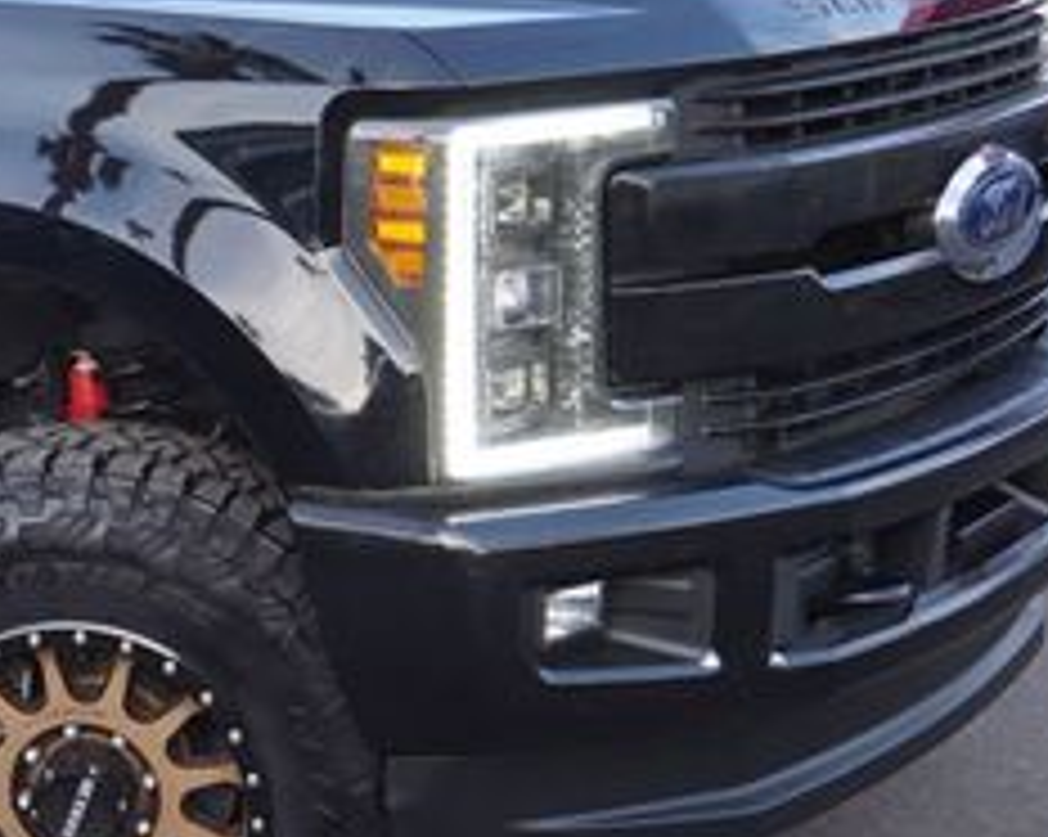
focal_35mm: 81
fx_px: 2519
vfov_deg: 18.8
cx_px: -180
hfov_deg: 21.9
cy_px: 328
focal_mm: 21
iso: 100
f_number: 4.5
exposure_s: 1/60
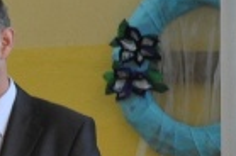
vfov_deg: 2.9
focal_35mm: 475
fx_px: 3106
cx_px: -421
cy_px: 359
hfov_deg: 4.2
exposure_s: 1/40
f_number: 5.3
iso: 800
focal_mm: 55
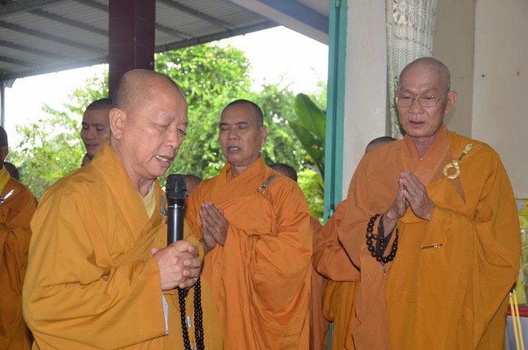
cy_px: 175
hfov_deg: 38.9
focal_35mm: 51
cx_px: 264
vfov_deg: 26.4
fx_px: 747
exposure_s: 1/200
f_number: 4.5
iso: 640
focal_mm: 34
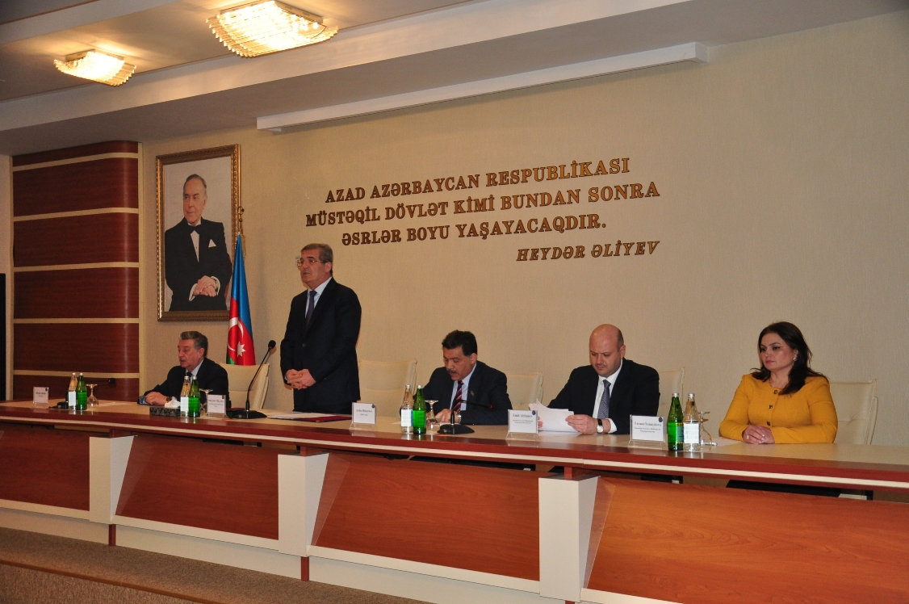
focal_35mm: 39
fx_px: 984
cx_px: 454
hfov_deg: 49.6
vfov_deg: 34.1
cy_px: 302
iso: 800
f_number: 4
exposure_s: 1/160
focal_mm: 26
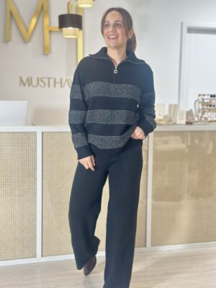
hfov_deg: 30.3
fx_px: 399
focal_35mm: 48
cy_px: 144
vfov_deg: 39.7
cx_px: 108
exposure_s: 1/100
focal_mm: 6.86
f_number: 1.78
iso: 160
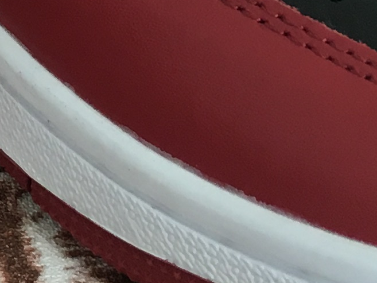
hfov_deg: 10.4
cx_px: -326
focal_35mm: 178
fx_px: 1939
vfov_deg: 8.0
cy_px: -251
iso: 25
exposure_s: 1/33
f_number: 2.2
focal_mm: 4.15
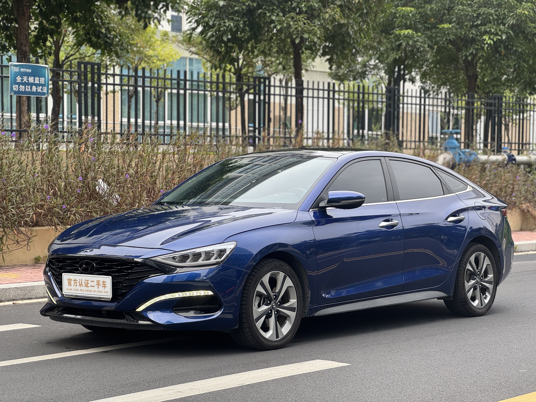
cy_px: 201
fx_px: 1192
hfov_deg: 25.3
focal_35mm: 77
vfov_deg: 19.1
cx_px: 268
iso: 25
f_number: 2.8
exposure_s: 1/99
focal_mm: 9
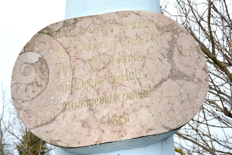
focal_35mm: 46
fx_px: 300
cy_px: 78
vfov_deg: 29.0
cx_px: 116
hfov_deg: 42.3
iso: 200
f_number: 10
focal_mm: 31
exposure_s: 1/400
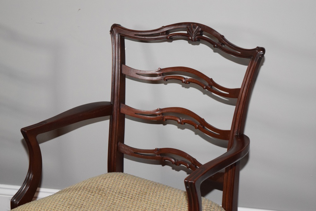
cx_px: 158
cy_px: 106
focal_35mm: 82
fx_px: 724
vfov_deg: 16.6
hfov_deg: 24.6
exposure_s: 1/60
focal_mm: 55
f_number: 5.6
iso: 2200
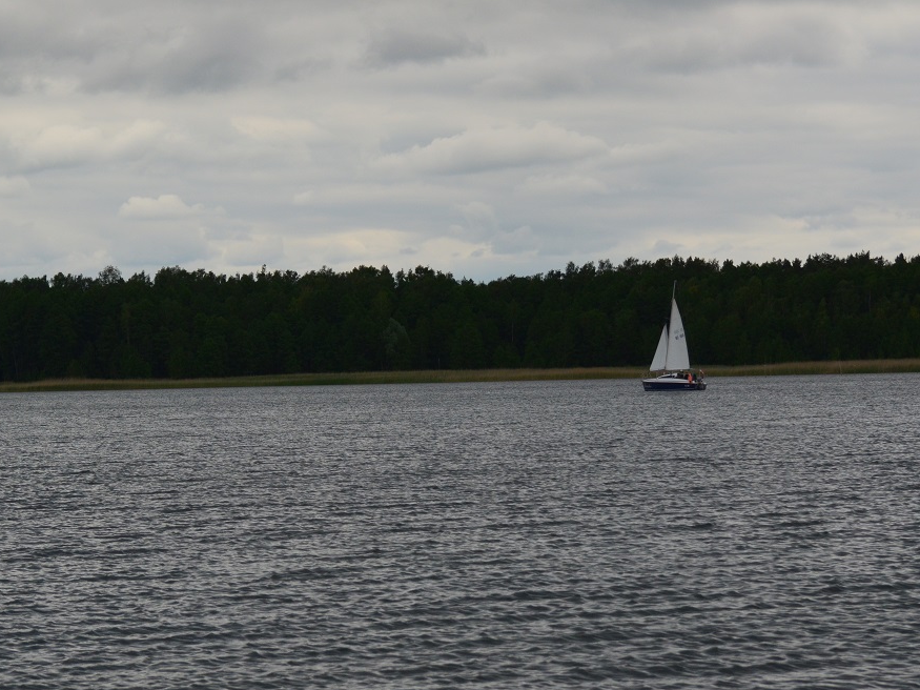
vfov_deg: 12.9
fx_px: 3056
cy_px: 347
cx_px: 453
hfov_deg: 17.1
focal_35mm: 115
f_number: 4.5
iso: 560
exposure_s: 1/8000
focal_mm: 70
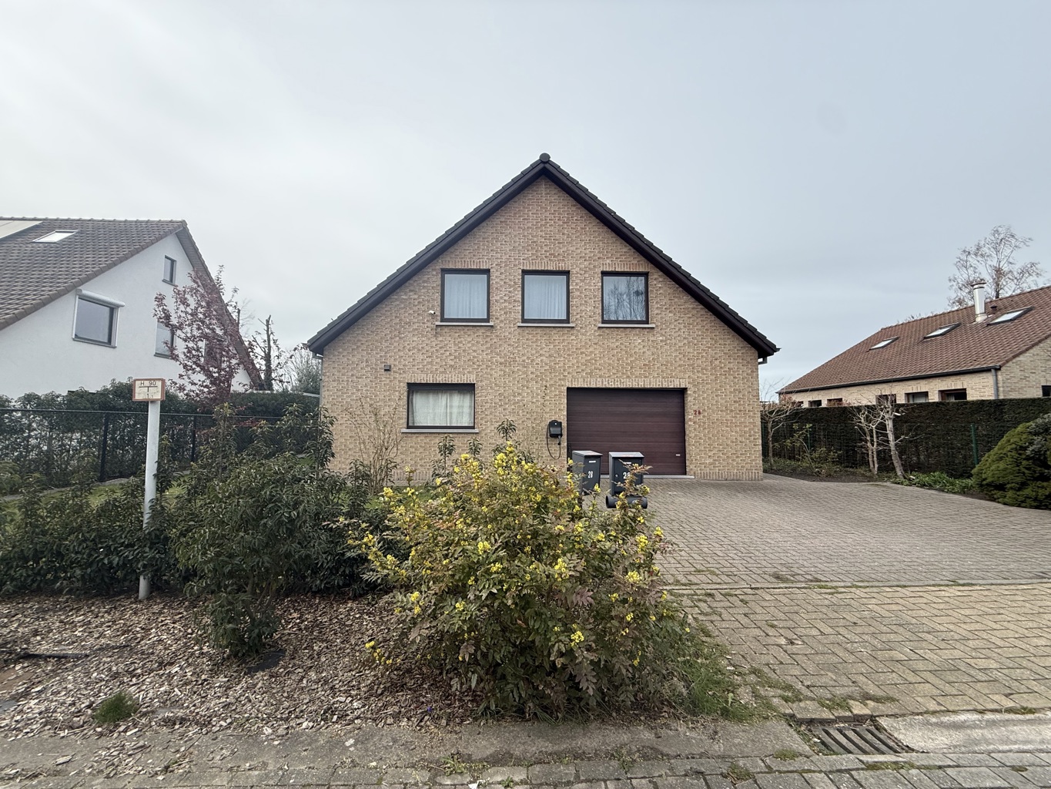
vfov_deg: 85.7
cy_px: 394
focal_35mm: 14
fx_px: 425
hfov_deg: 102.1
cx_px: 526
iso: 64
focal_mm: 2.22
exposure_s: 1/1431
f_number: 2.2
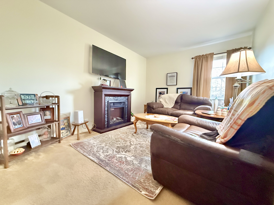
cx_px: 137
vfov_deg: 85.7
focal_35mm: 14
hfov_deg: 102.1
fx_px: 111
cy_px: 102
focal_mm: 2.22
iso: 1600
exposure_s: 1/59
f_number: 2.2
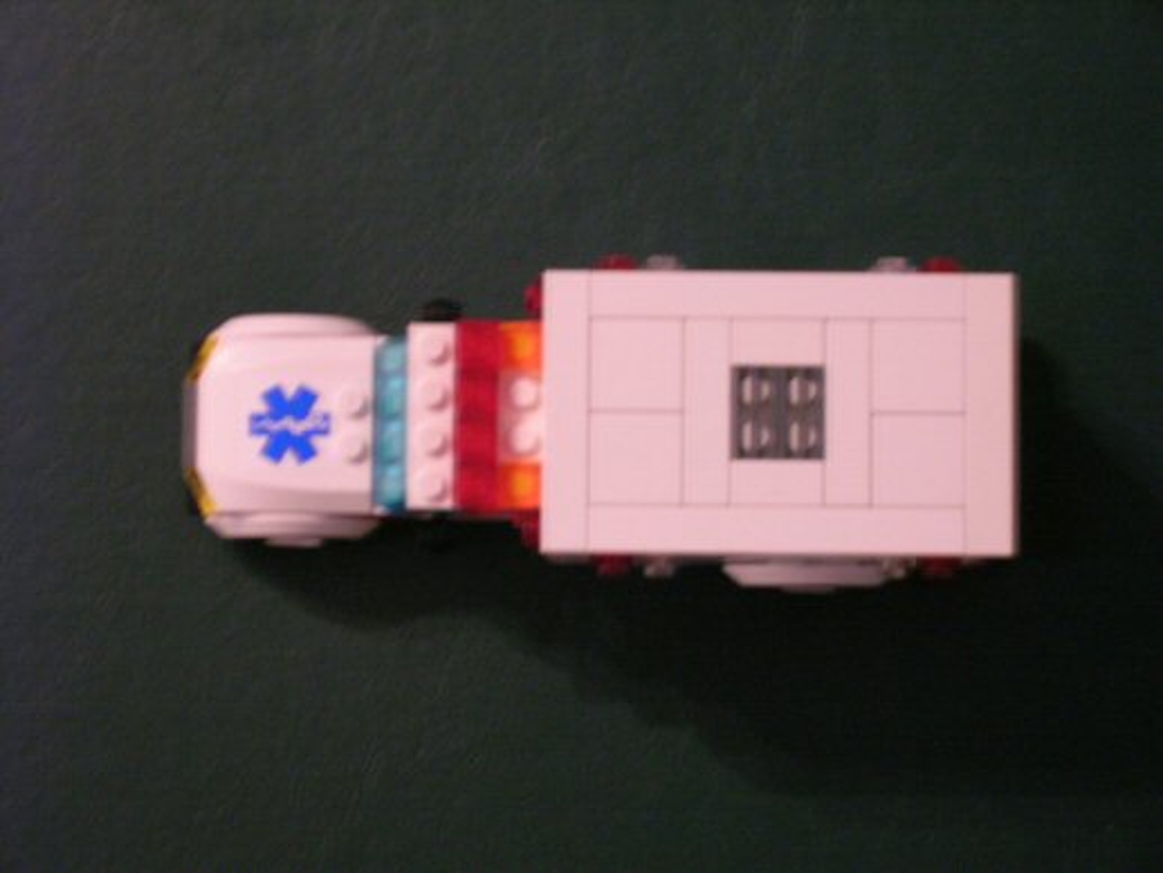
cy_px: 436
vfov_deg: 14.5
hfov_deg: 19.3
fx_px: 3429
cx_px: 582
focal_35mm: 102
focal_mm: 17.1
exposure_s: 1/2.3
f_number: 4.9
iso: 200
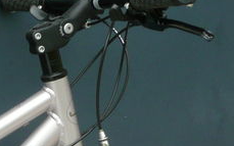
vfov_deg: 7.5
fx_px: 1065
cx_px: -162
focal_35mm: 167
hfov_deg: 11.7
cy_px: 287
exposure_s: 1/50
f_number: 3.7
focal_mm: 5.8
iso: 100
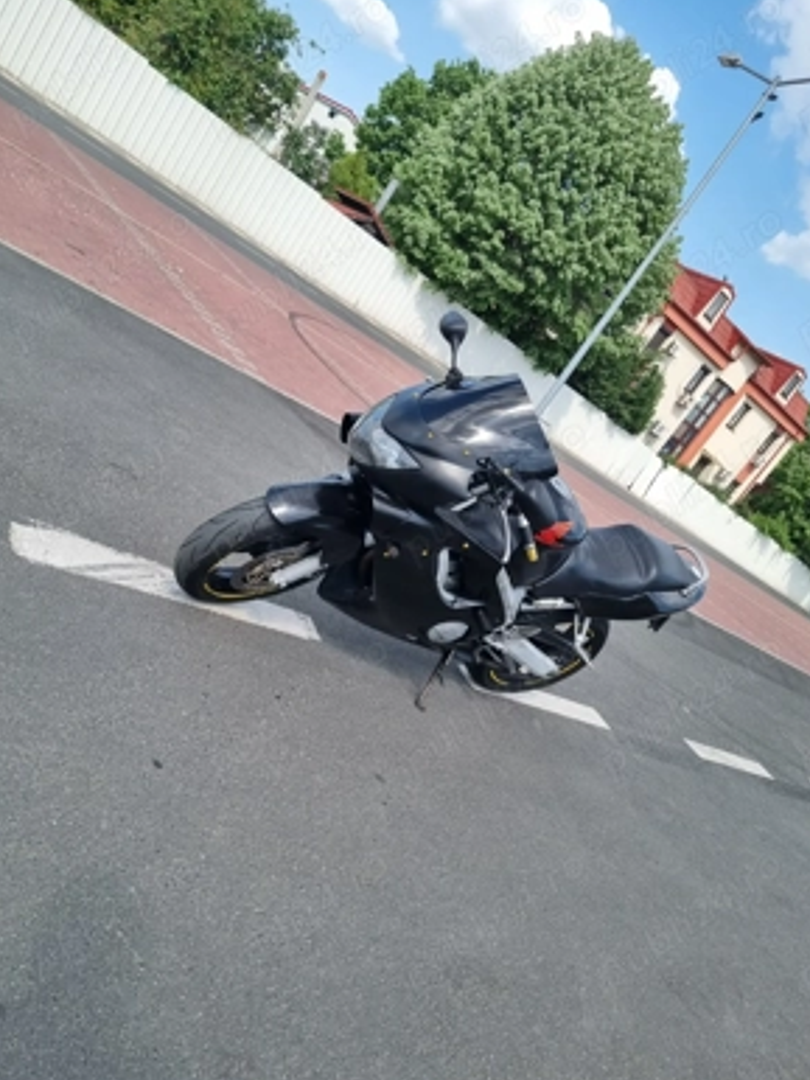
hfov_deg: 51.4
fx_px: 842
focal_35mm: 27
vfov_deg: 65.3
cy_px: 539
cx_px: 395
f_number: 1.8
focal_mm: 5.4
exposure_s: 1/1272
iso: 50
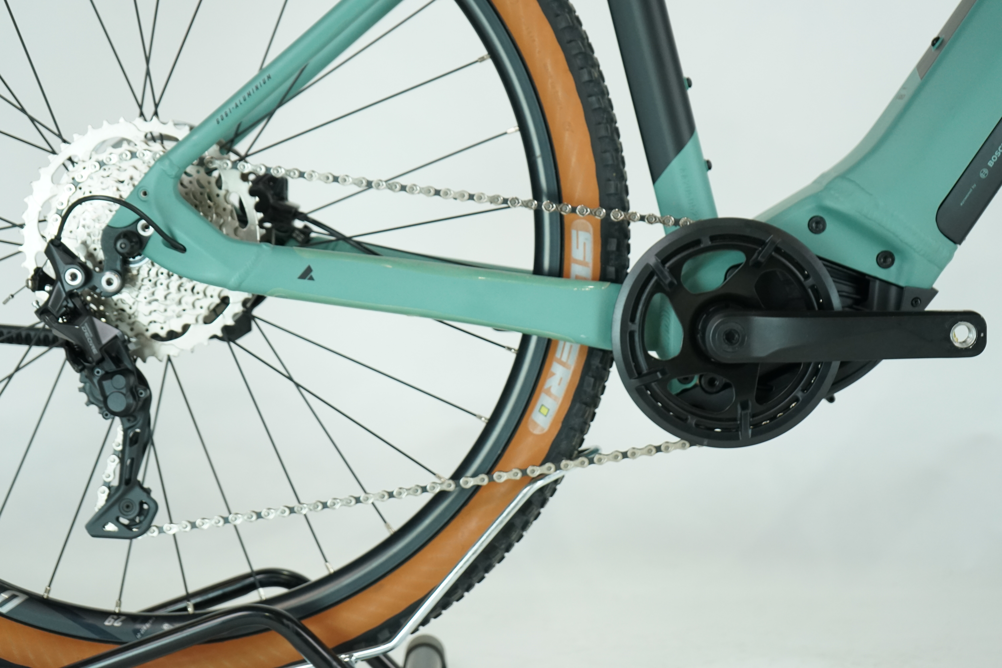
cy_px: 334
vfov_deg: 20.9
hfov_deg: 31.0
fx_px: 1809
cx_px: 501
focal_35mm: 65
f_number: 5.6
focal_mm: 65
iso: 1600
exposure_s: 1/200
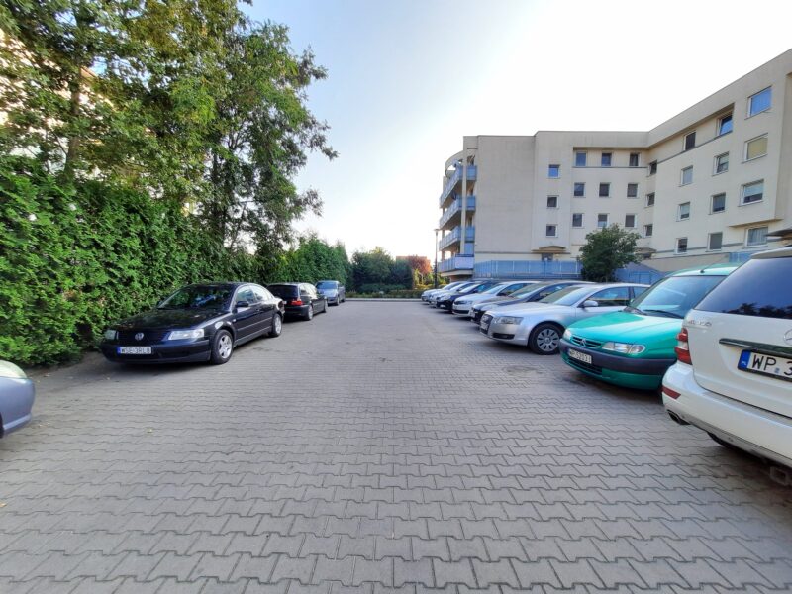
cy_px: 297
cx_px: 396
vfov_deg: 89.9
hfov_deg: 106.2
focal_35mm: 13
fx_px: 297
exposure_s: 1/104
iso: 40
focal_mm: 1.74
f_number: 2.2
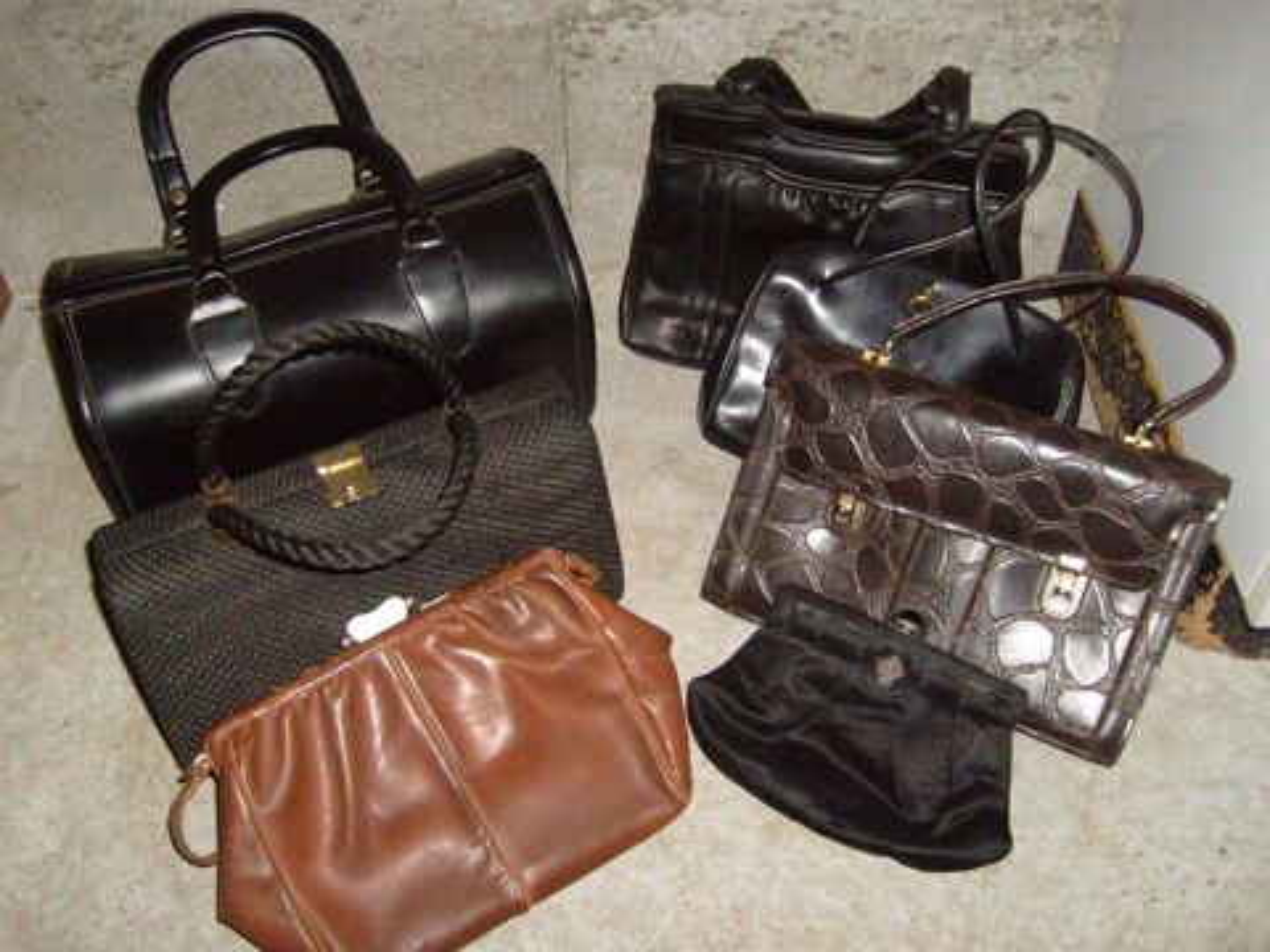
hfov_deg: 52.6
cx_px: 635
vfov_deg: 40.7
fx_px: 1284
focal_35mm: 35
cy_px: 476
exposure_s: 1/45
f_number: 2.8
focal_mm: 5.8
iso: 400
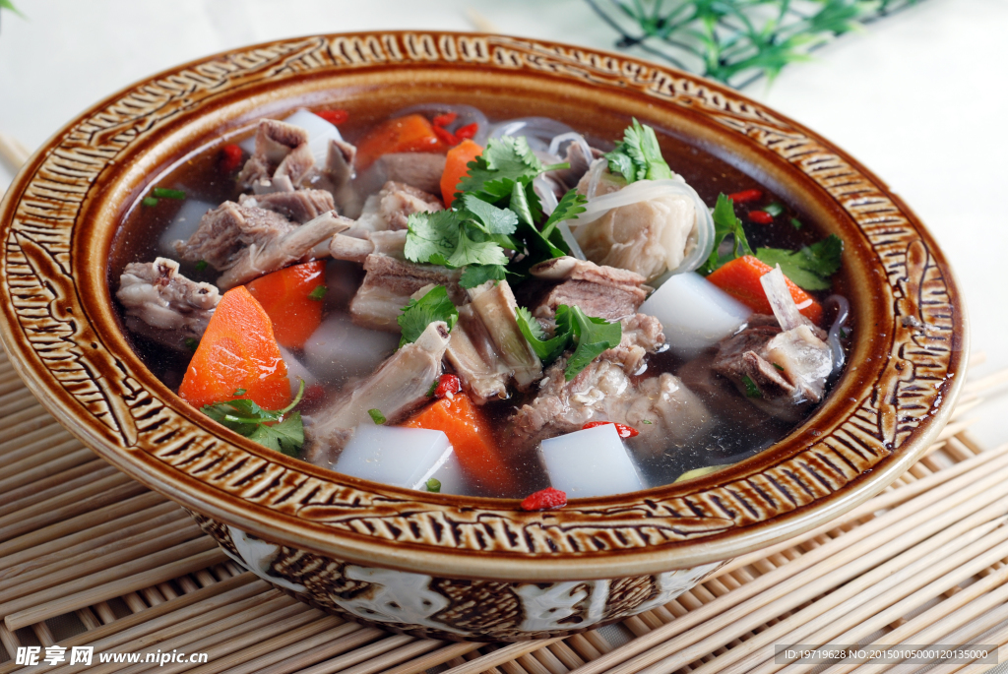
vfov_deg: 15.2
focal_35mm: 90
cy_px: 337
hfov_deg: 22.6
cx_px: 504
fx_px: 2522
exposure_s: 1/125
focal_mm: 60
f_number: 8
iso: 100
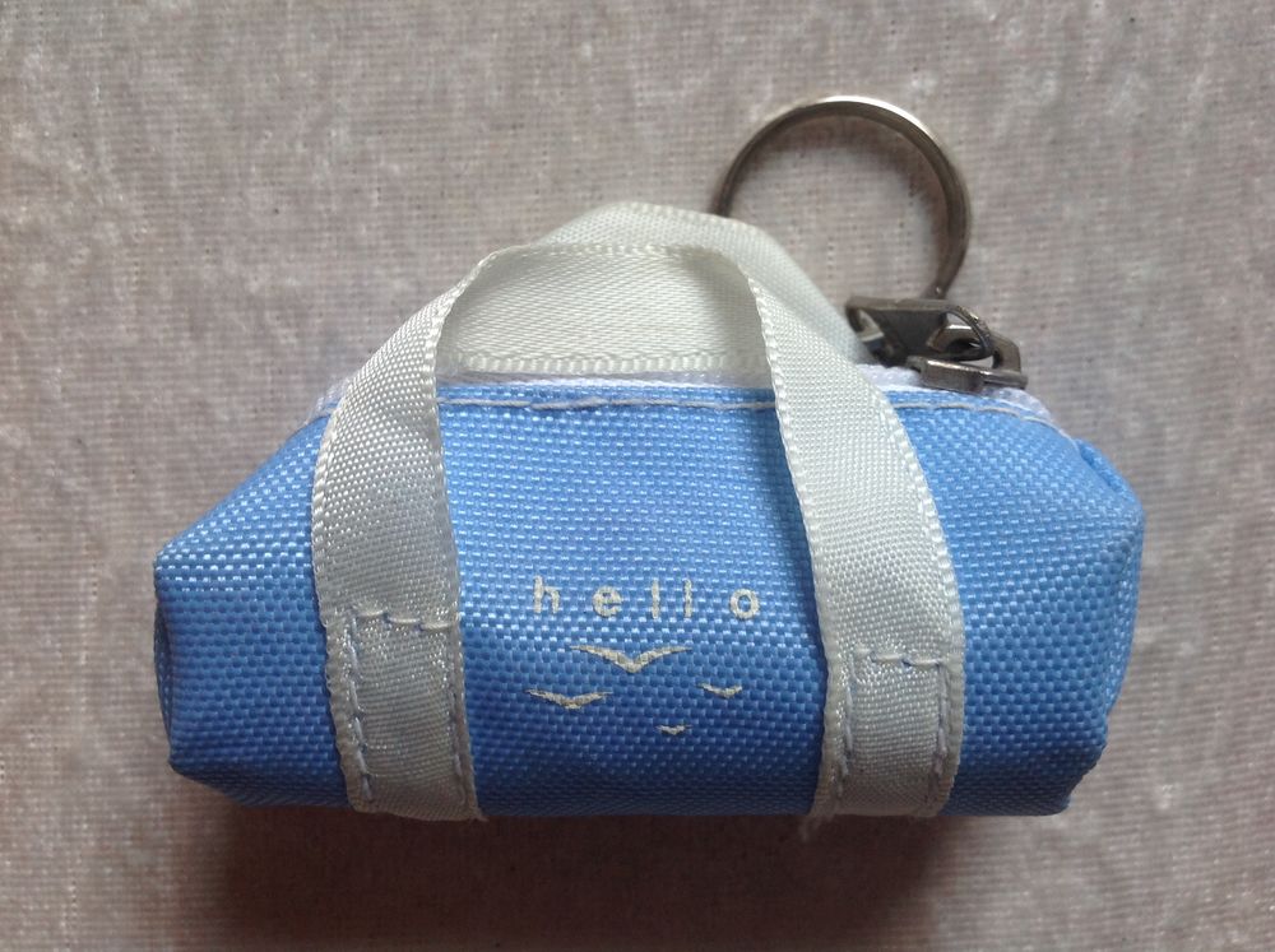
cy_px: 476
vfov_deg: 40.6
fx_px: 1287
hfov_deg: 52.7
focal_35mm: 35
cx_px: 638
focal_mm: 4.28
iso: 64
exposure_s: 1/30
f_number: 2.4
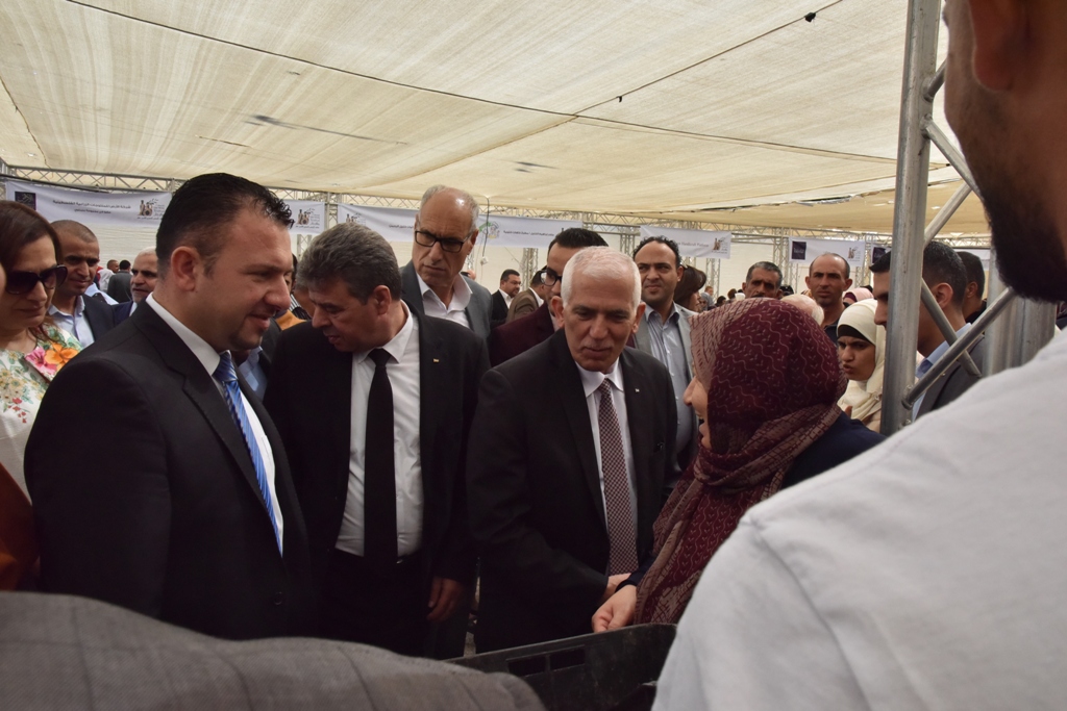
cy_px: 356
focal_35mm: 31
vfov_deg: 42.3
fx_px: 919
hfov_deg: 60.3
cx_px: 534
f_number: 18
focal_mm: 31
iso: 3200
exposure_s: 1/1000
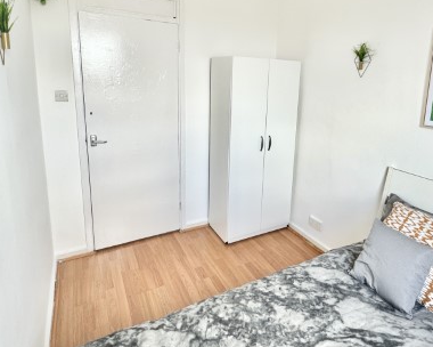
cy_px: 131
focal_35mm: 23
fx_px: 295
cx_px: 251
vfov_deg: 60.1
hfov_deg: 72.1
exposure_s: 1/99
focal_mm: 2.22
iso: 40
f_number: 2.2
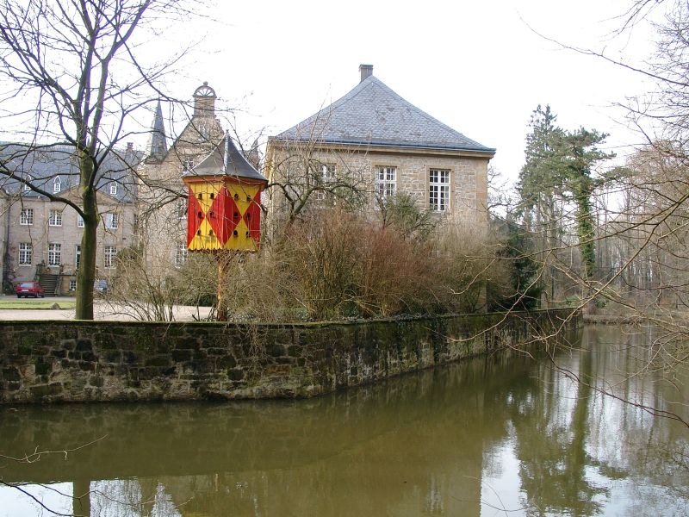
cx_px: 344
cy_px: 258
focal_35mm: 34
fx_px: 677
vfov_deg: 41.8
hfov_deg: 54.0
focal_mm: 7.13
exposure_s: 1/90.7
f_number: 4
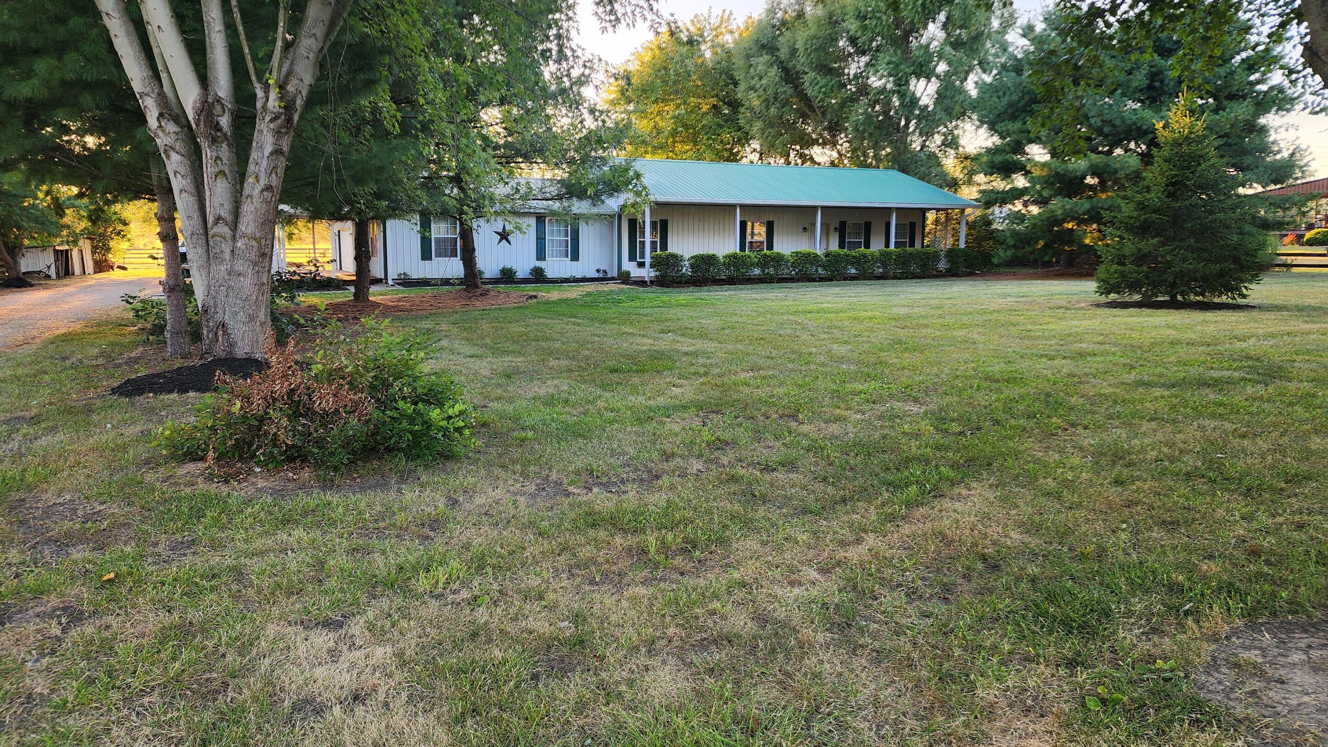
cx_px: 667
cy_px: 335
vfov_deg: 44.3
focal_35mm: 26
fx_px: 916
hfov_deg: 71.9
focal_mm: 6.4
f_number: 1.8
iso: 80
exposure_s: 1/180
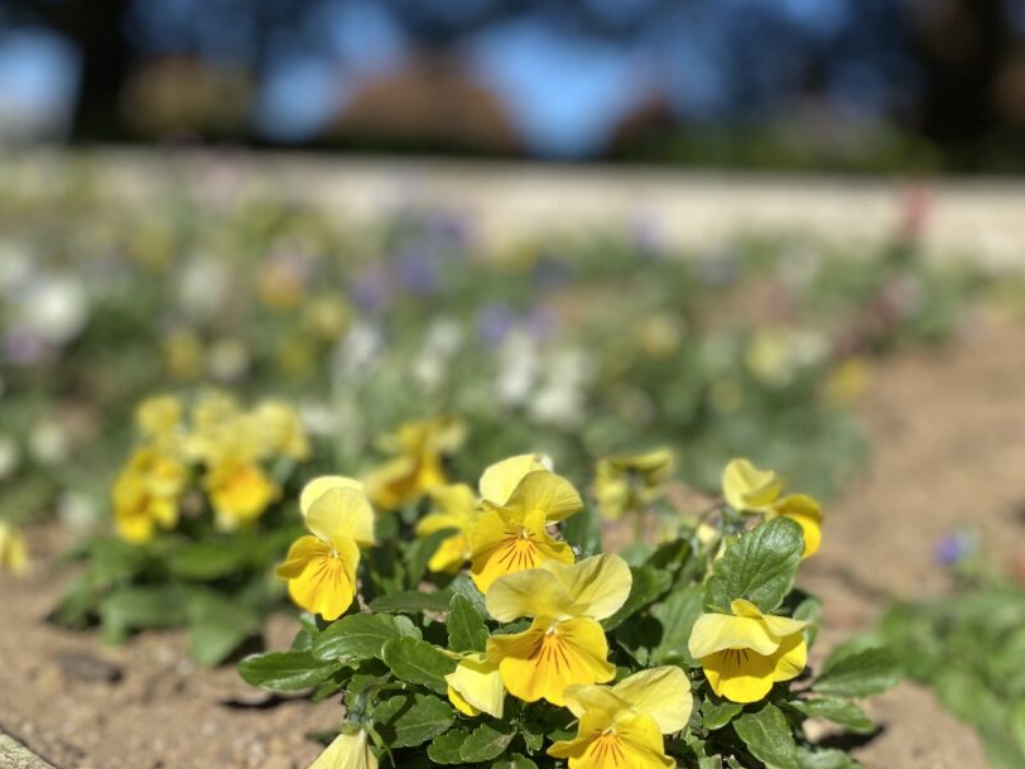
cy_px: 431
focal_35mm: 41
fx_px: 1214
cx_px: 539
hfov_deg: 45.8
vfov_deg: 35.1
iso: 32
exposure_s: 1/3731
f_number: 1.8
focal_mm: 4.25
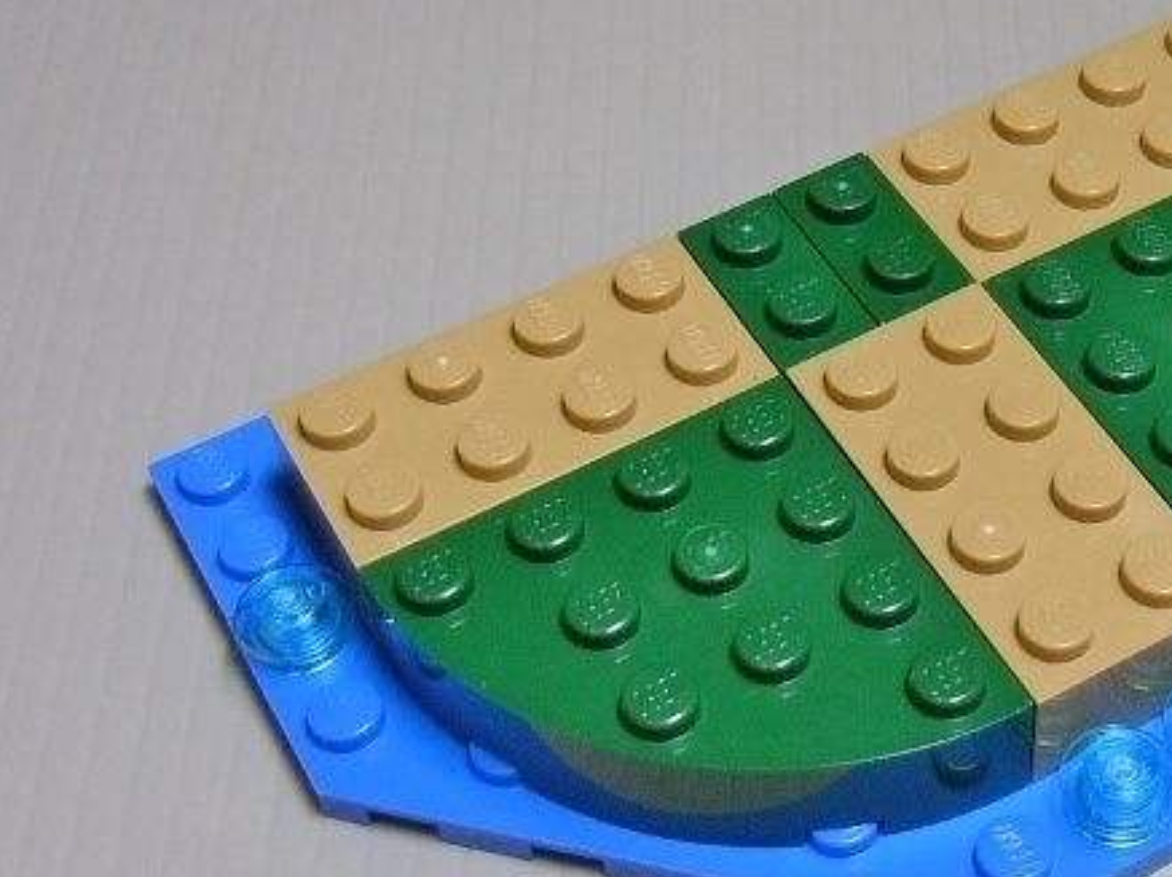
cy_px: 451
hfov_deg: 39.5
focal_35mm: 47
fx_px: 1590
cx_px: 866
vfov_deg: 30.8
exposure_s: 1/25
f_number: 3.5
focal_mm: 5.4
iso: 200
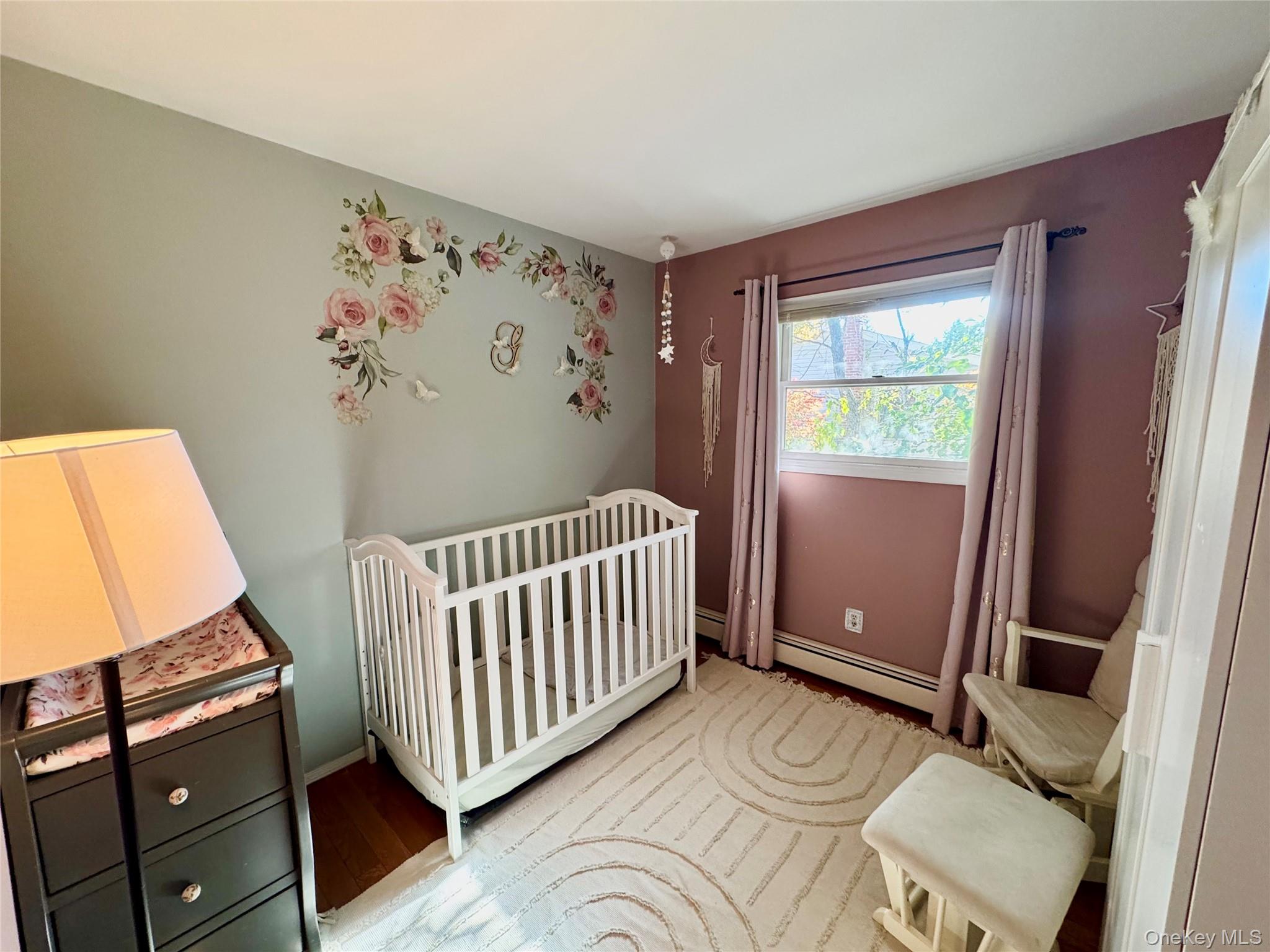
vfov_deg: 85.7
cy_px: 476
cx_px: 635
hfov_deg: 102.1
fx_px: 514
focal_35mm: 14
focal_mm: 2.22
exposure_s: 1/60
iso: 250
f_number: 2.2
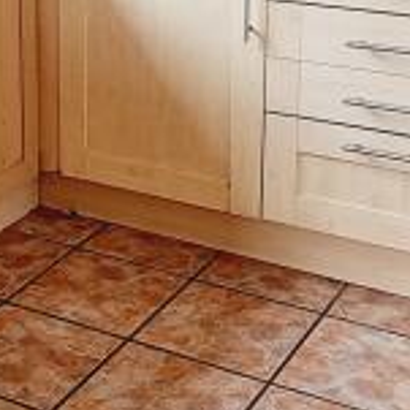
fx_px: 1045
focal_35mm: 78
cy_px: -5
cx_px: 24
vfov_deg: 21.4
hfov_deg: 21.6
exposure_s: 1/50
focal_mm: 2.2
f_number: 2.2
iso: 64
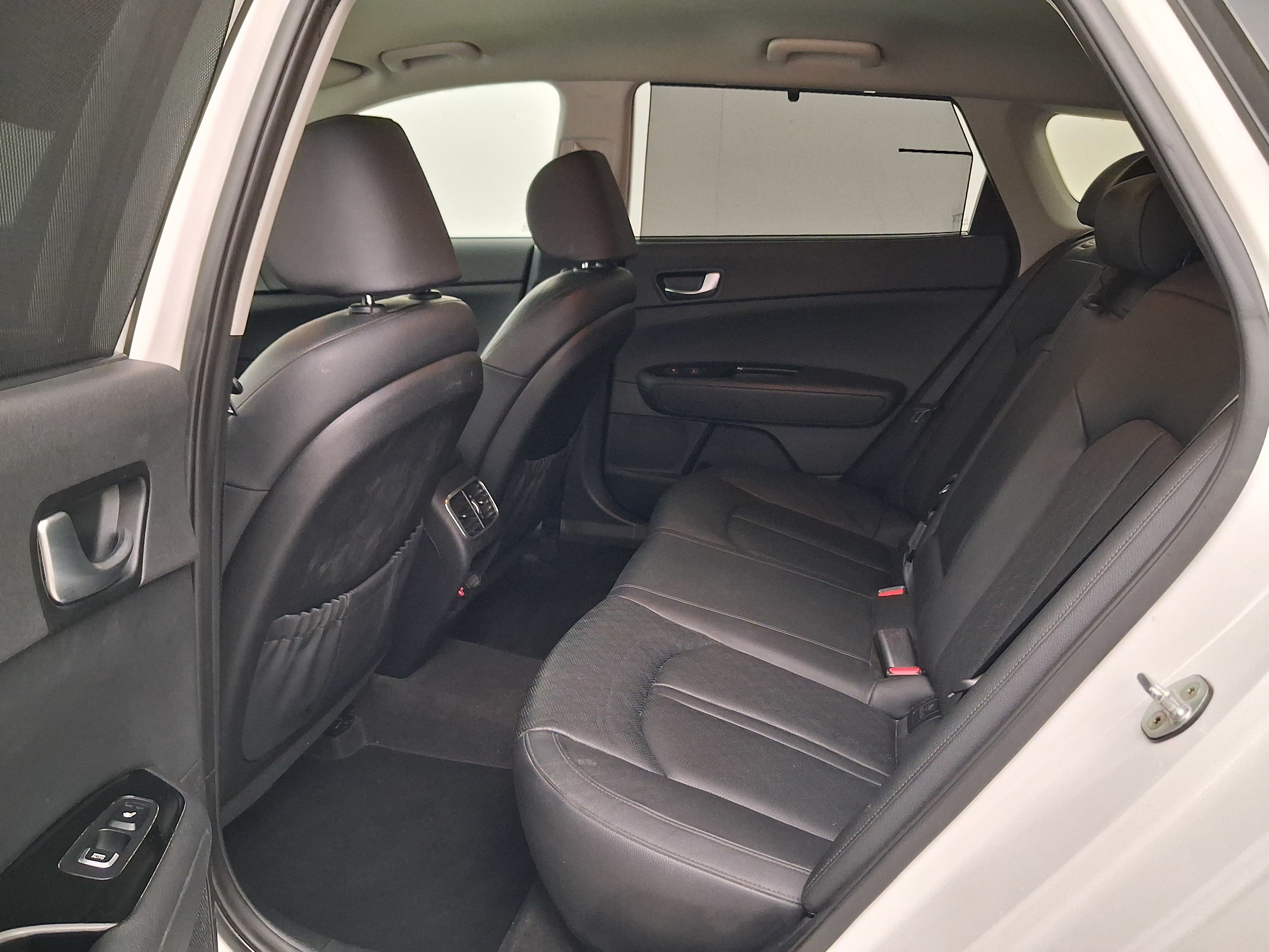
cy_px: 476
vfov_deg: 51.4
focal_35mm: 27
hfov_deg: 65.3
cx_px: 634
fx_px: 990
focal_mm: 4
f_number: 1.8
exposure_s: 1/24
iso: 800
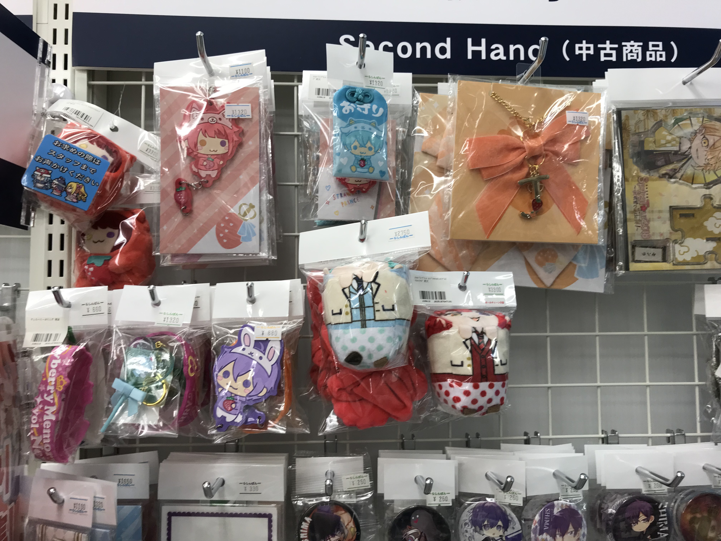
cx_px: 360
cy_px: 270
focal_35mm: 28
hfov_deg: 63.4
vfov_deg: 49.7
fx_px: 583
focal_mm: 3.99
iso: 32
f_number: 1.8
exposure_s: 1/120
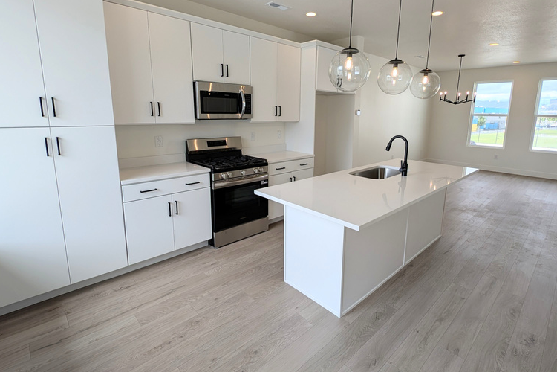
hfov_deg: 93.2
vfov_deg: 70.2
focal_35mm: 17
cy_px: 164
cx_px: 293
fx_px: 263
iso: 37
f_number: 1.95
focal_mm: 2.23
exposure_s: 1/358
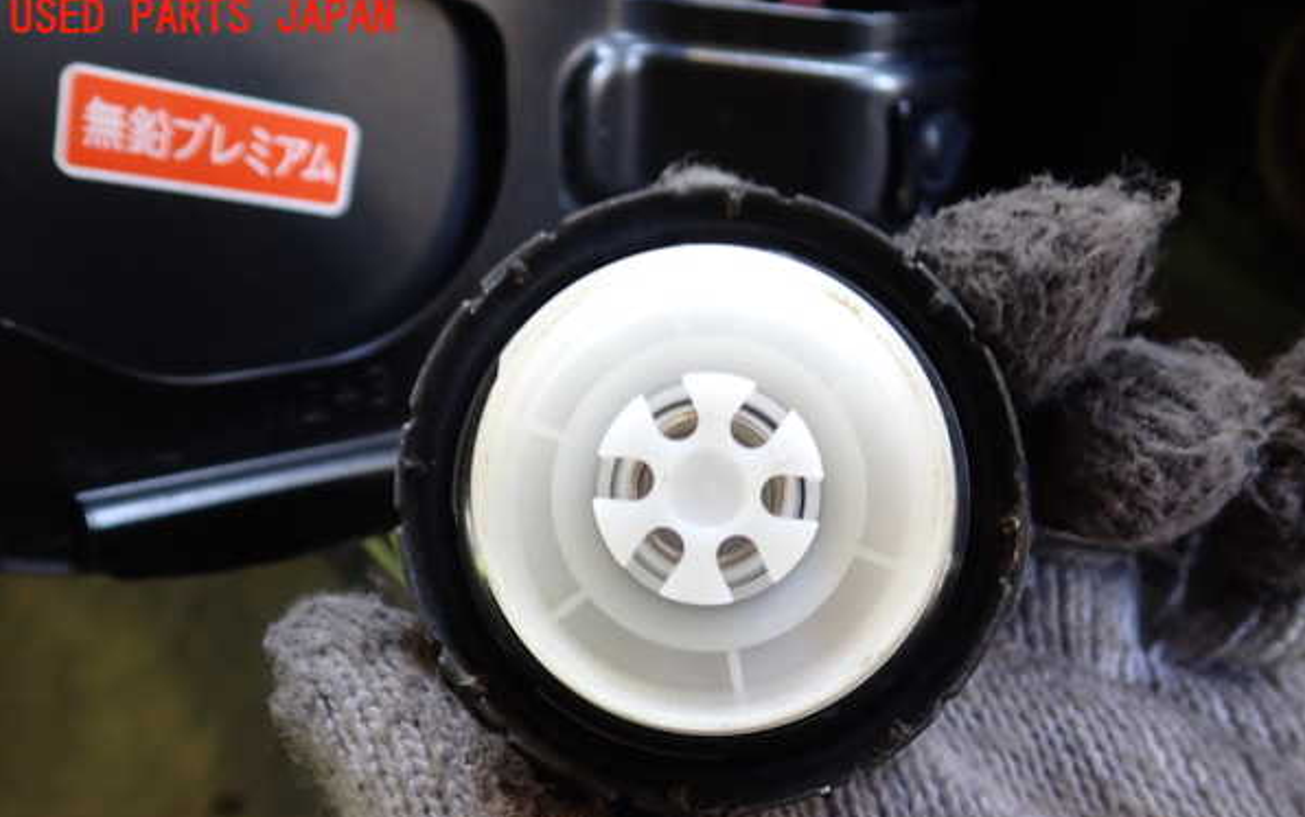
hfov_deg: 59.6
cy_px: 484
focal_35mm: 32
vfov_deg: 39.3
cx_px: 655
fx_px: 1139
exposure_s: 1/40
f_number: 2.3
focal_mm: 5.4
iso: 200
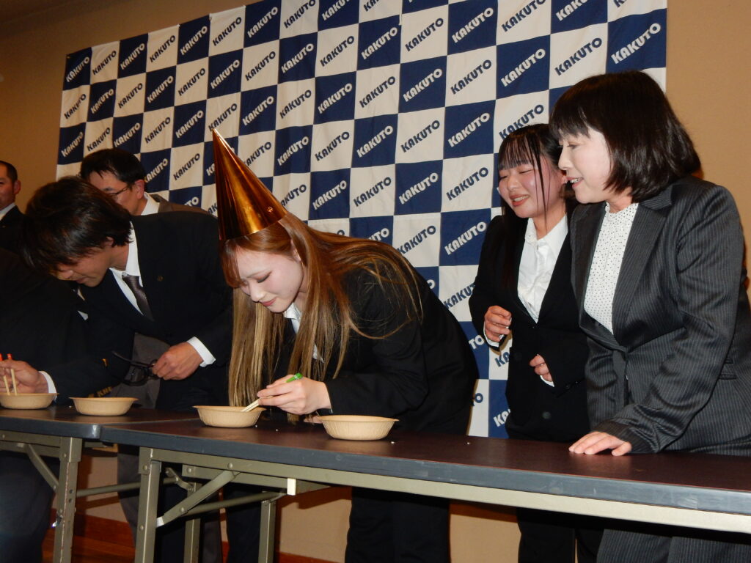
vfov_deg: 39.7
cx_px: 376
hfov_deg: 51.4
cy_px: 282
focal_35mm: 36
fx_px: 781
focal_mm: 6.4
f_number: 4
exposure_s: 1/30
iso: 280
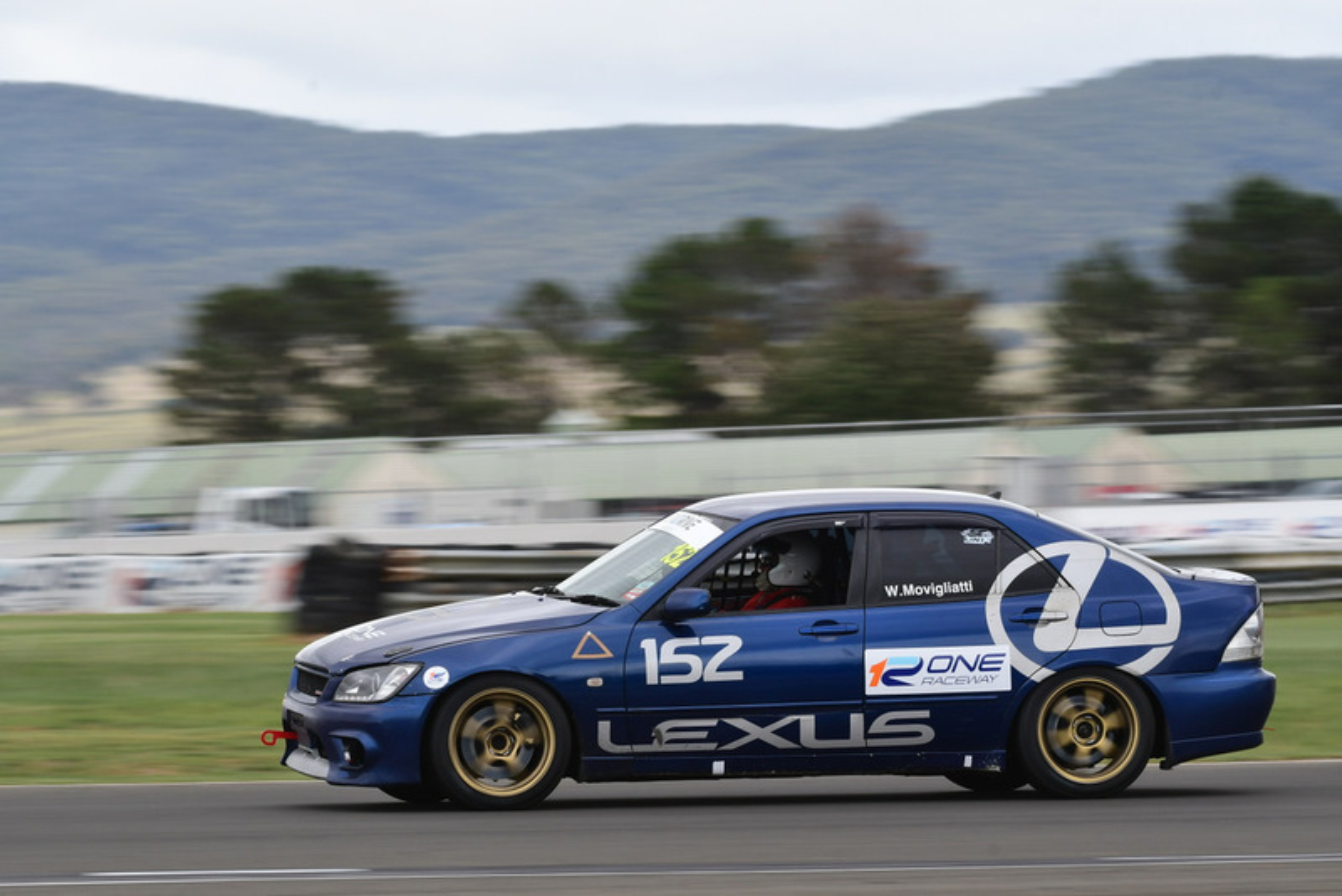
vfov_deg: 4.6
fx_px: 11187
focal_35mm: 300
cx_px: 671
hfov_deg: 6.9
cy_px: 448
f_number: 11
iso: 320
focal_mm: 200
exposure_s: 1/200
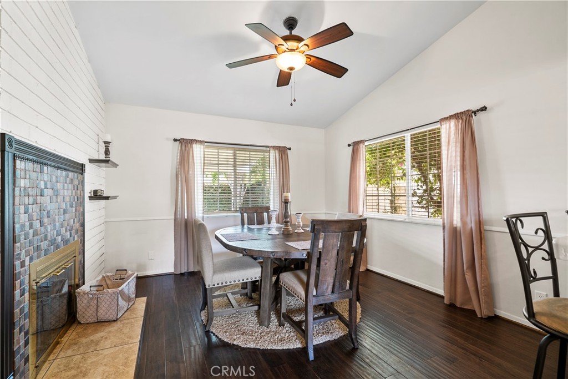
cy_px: 190
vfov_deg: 73.8
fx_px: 252
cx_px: 284
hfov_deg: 96.7
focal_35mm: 16
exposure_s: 1/1.67
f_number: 6.3
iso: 250
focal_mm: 16
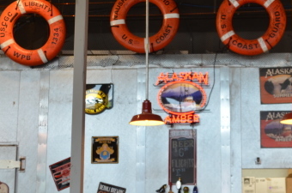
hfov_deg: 27.1
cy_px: 88
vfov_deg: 18.3
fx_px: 600
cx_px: 206
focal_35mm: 74
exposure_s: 1/60
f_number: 4
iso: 400
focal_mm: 21
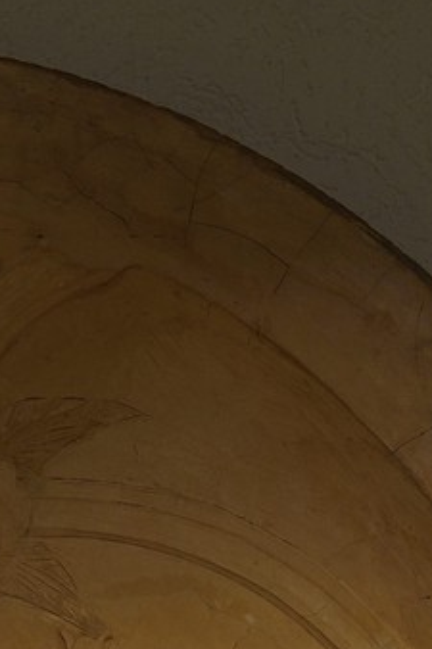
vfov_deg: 8.2
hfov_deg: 5.7
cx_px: -176
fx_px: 4270
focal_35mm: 237
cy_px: 1392
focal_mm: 50
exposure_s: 1/5
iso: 200
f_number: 7.1
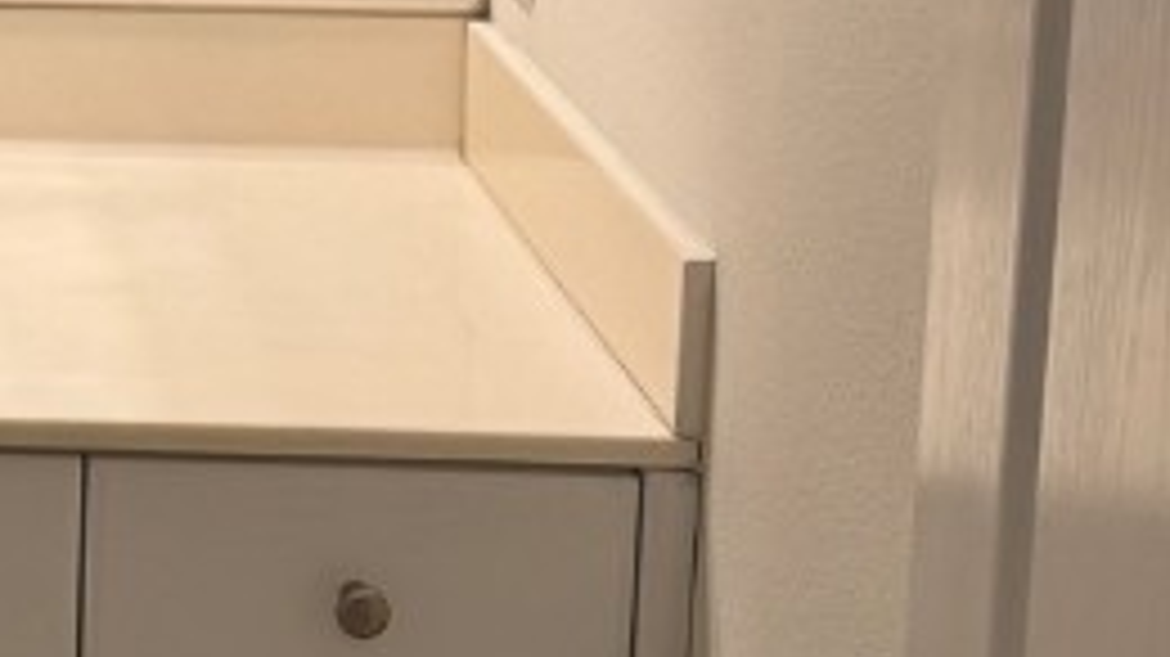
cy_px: -266
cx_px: -297
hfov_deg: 19.4
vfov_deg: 11.4
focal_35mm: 103
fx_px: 3194
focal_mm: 6.76
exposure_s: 1/120
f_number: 1.78
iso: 80
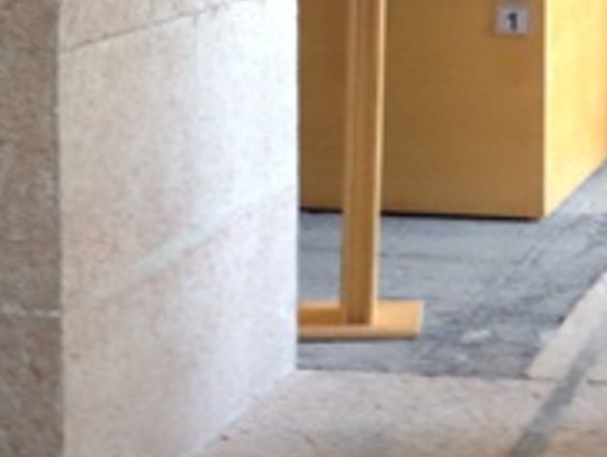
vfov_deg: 11.9
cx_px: 674
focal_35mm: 123
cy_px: -33
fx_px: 2160
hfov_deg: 15.6
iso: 64
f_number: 2.4
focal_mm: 4.28
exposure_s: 1/30
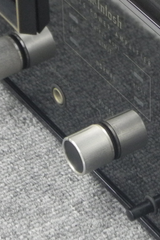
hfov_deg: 5.5
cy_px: 104
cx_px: 183
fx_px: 1659
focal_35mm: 249
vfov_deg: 8.3
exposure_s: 1/25
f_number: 4
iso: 400
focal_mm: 18.1
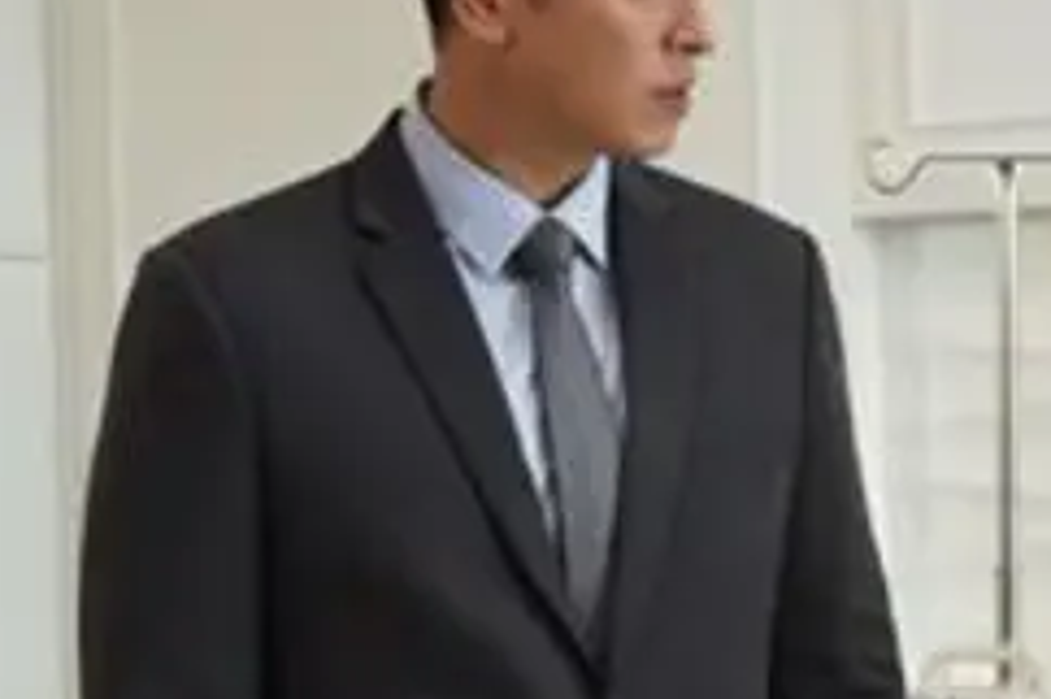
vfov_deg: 10.6
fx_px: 3763
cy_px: 425
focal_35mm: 129
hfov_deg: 15.9
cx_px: 565
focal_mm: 40
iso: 1600
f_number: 5.6
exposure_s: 1/200
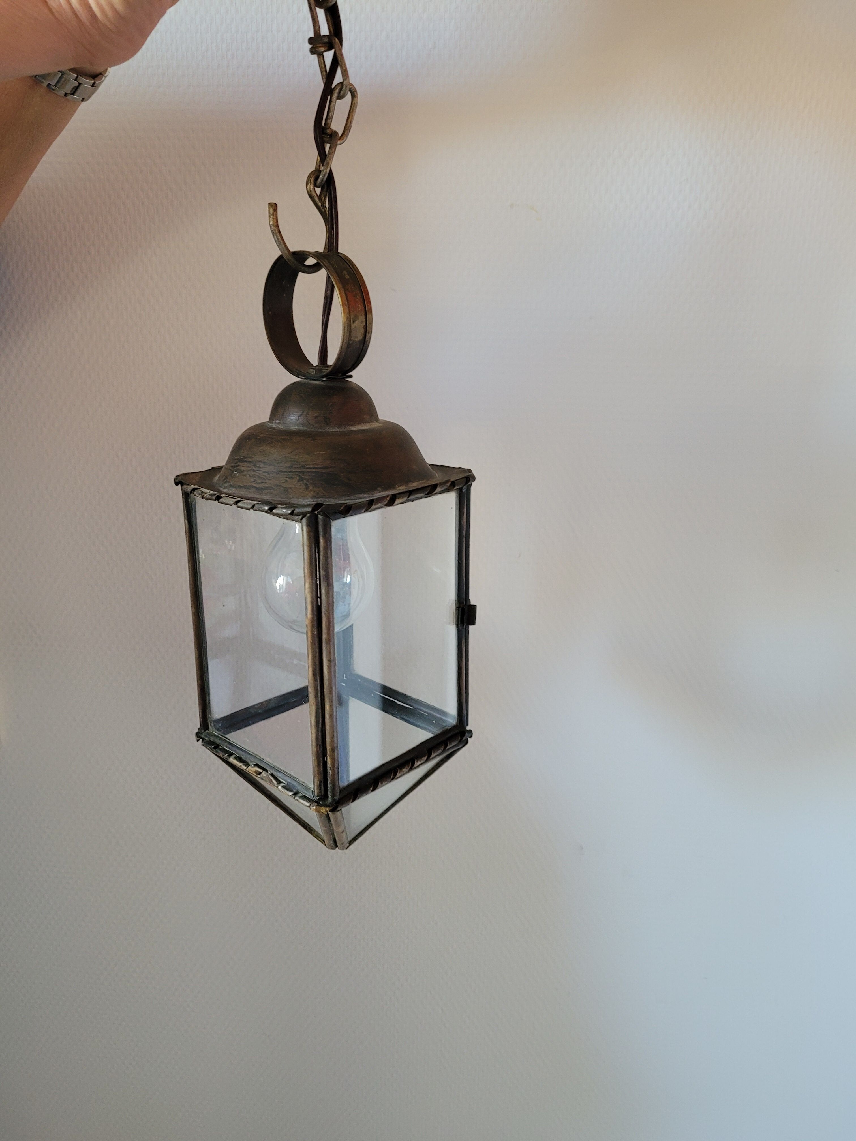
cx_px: 428
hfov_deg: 53.1
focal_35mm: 26
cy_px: 570
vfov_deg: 67.3
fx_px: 857
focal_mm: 5.4
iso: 250
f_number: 1.8
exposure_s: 1/40
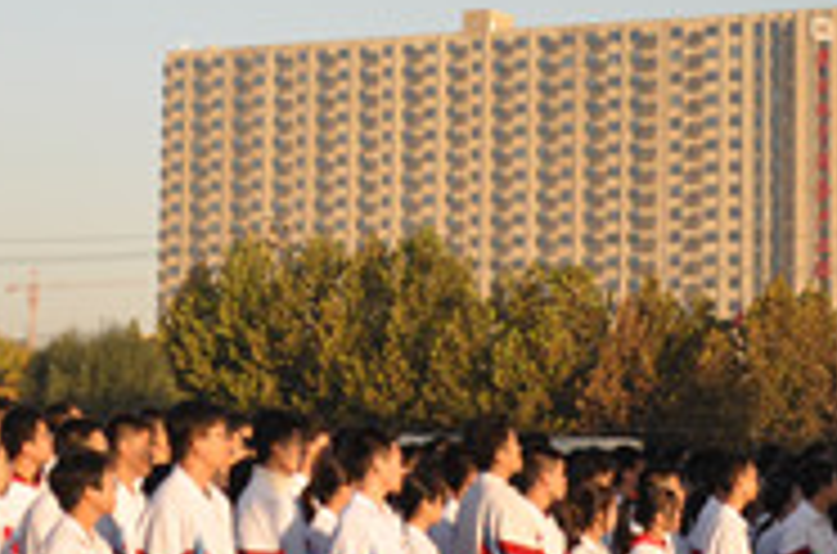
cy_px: 52
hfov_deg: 14.4
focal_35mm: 142
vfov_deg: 9.6
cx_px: 112
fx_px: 3293
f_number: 3.8
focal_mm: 22
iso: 320
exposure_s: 1/1250
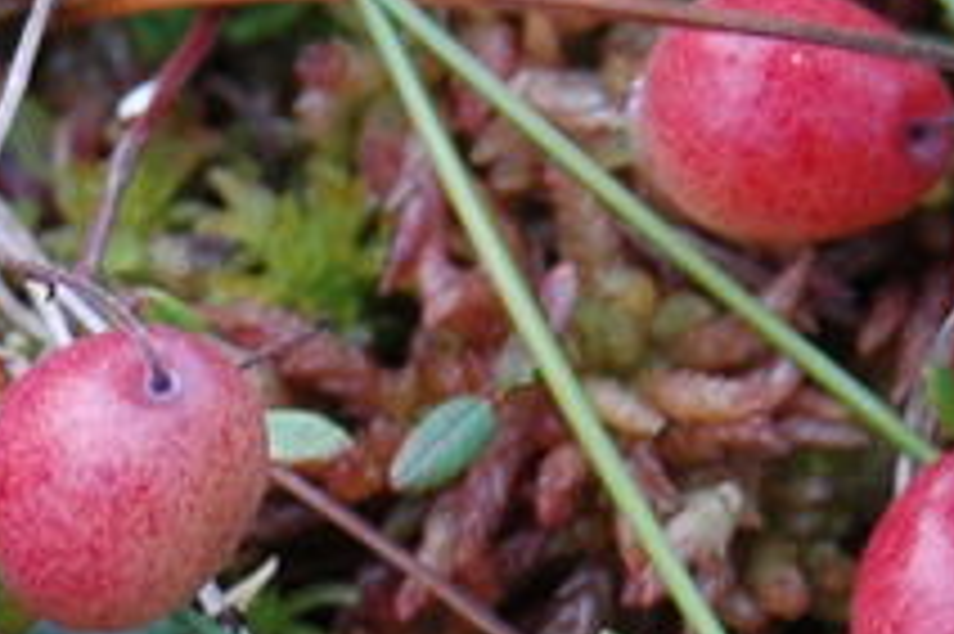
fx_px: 13504
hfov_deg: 4.0
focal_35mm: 510
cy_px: 1441
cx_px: -68
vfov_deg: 2.7
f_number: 5
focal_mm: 50
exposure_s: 1/100
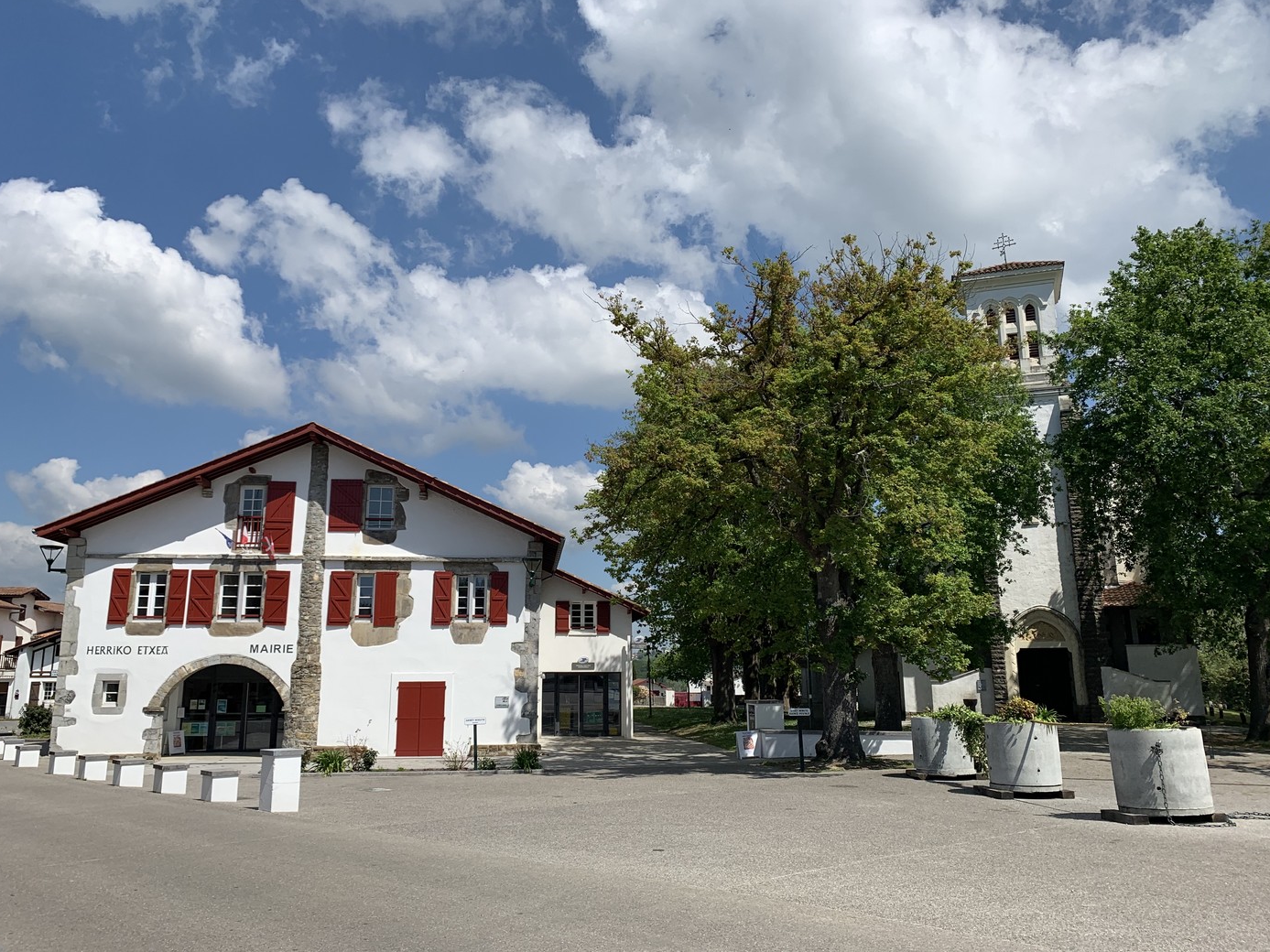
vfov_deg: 51.3
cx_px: 618
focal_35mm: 27
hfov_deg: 65.3
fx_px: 990
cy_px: 460
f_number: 1.8
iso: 25
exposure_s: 1/3788
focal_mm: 4.25
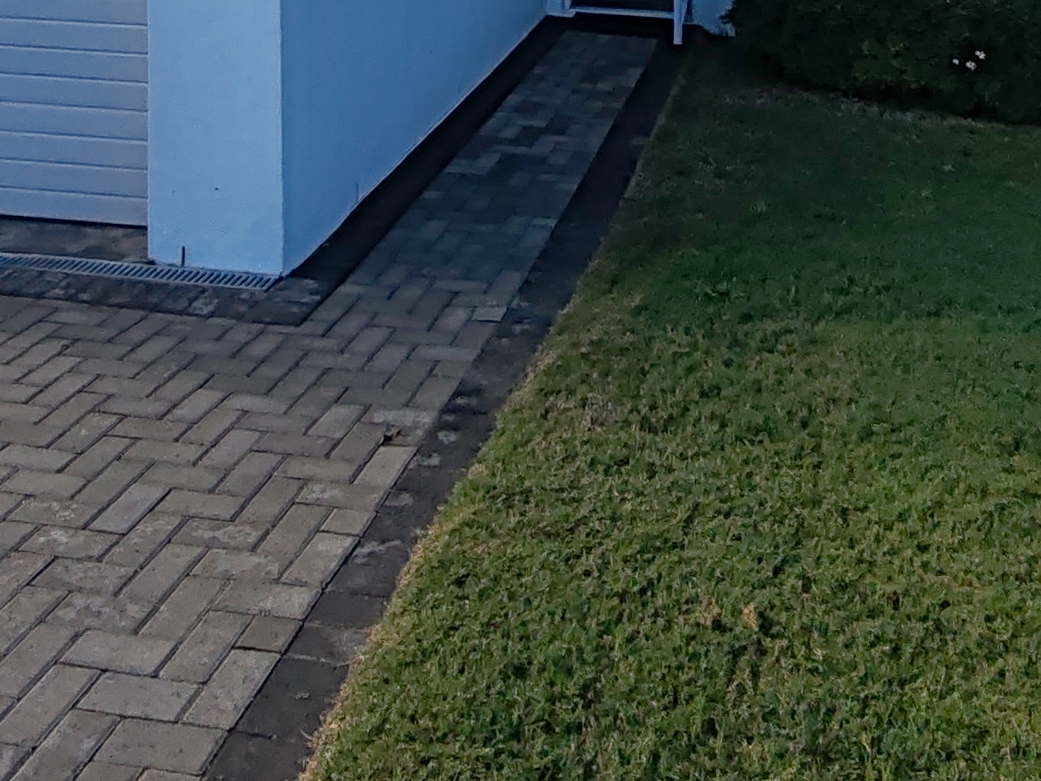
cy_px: -230
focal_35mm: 42
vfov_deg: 28.3
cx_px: 546
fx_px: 1263
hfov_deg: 44.8
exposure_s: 1/3400
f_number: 2.2
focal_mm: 1.96
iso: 50
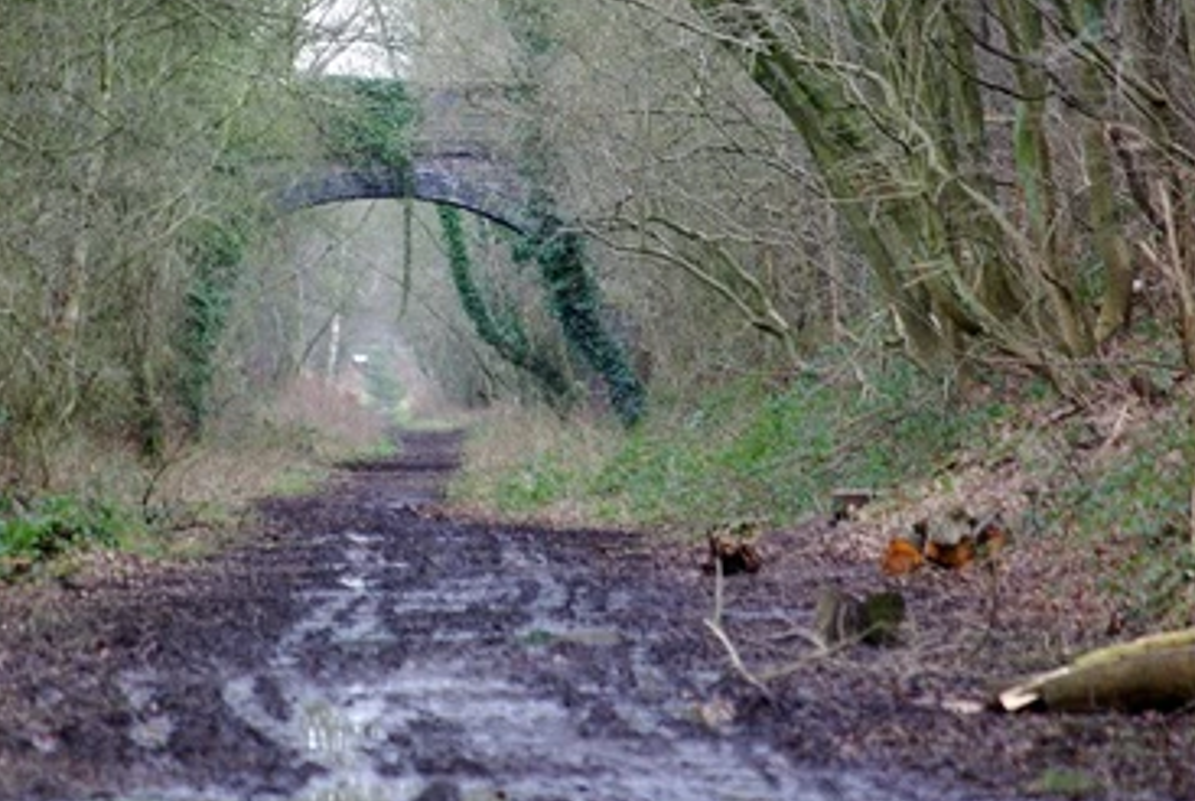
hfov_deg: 5.2
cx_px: 459
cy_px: 344
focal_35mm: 392
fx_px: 13033
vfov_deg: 3.5
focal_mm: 200
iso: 400
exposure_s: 1/90
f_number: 5.6
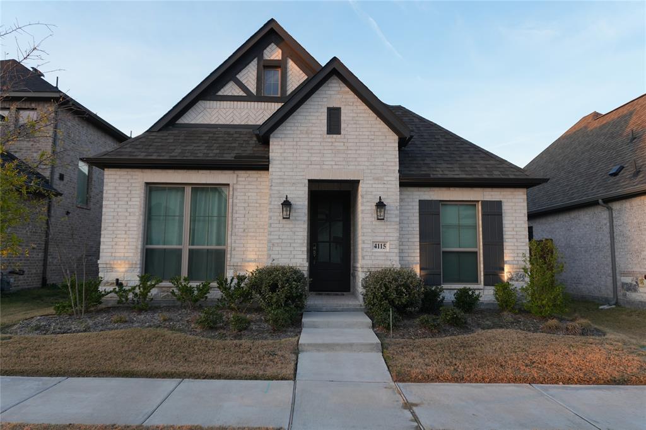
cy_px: 215
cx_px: 323
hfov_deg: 73.8
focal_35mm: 24
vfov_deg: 53.1
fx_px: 431
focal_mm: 16
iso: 100
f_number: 4.5
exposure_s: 1/80
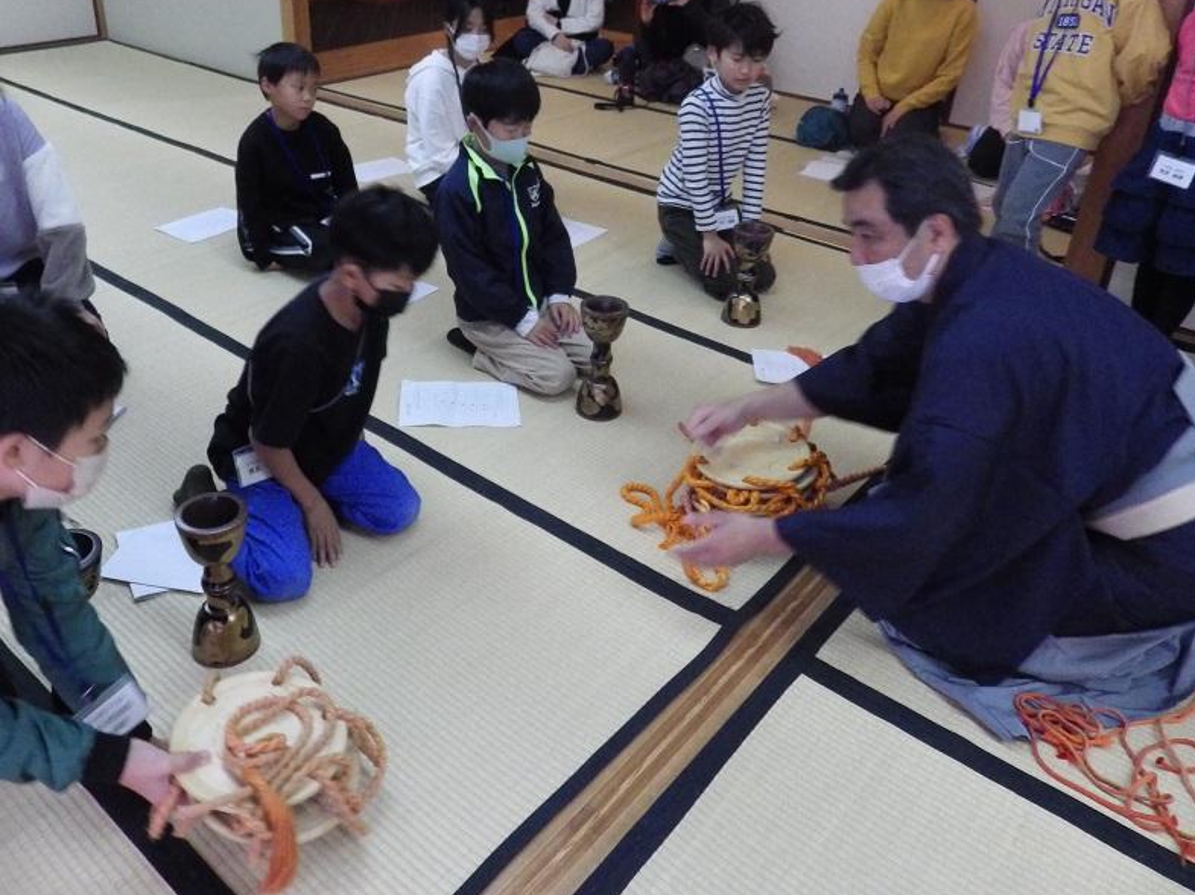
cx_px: 517
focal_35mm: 28
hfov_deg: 63.2
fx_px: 966
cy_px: 330
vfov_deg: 49.2
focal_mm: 4
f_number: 3.1
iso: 640
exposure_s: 1/45
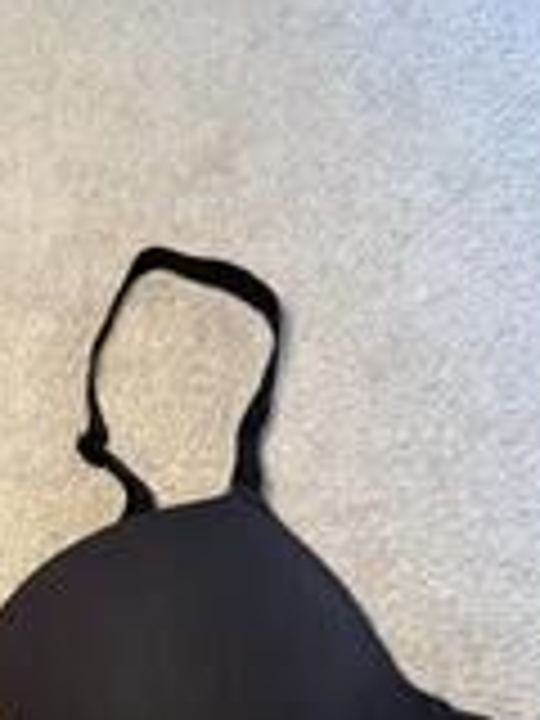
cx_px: -45
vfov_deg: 32.4
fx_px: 1186
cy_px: 621
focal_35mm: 57
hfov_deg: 24.1
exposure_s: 1/60
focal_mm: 6.76
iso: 640
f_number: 1.78
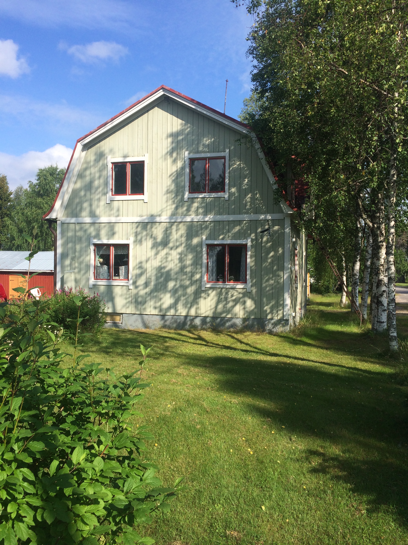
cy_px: 272
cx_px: 204
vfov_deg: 61.7
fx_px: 456
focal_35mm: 29
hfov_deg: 48.2
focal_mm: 4.15
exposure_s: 1/1866
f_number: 2.2
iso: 32
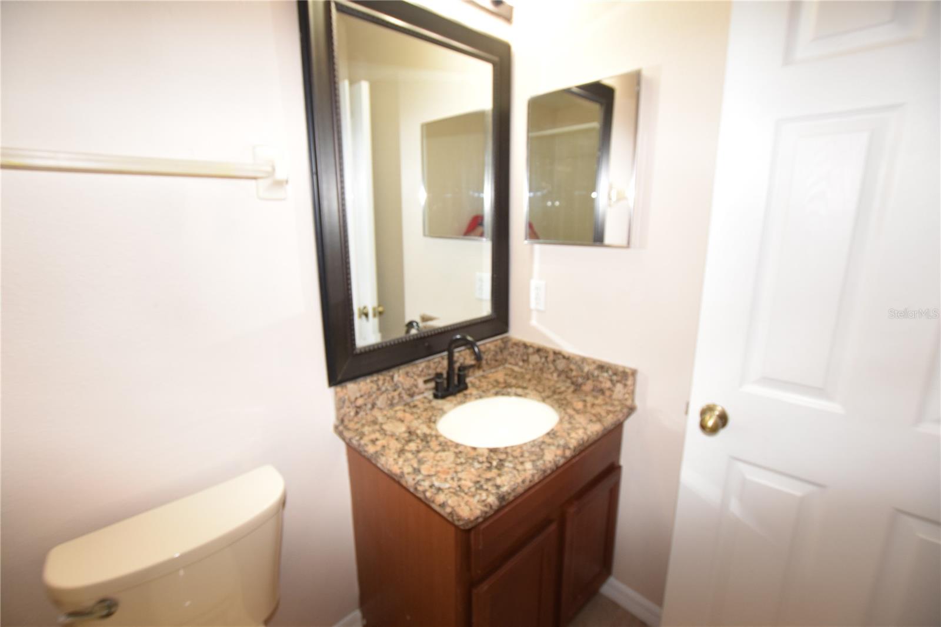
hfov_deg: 100.4
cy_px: 314
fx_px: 392
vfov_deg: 77.3
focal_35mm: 15
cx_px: 470
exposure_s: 1/100
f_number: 5
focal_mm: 10
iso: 800
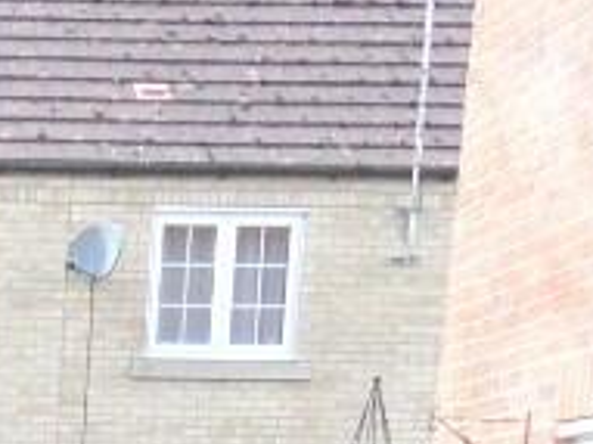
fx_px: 2208
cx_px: -484
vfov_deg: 9.9
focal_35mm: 129
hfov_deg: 13.6
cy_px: 1115
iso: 80
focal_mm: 3.9
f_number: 3.2
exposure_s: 1/125
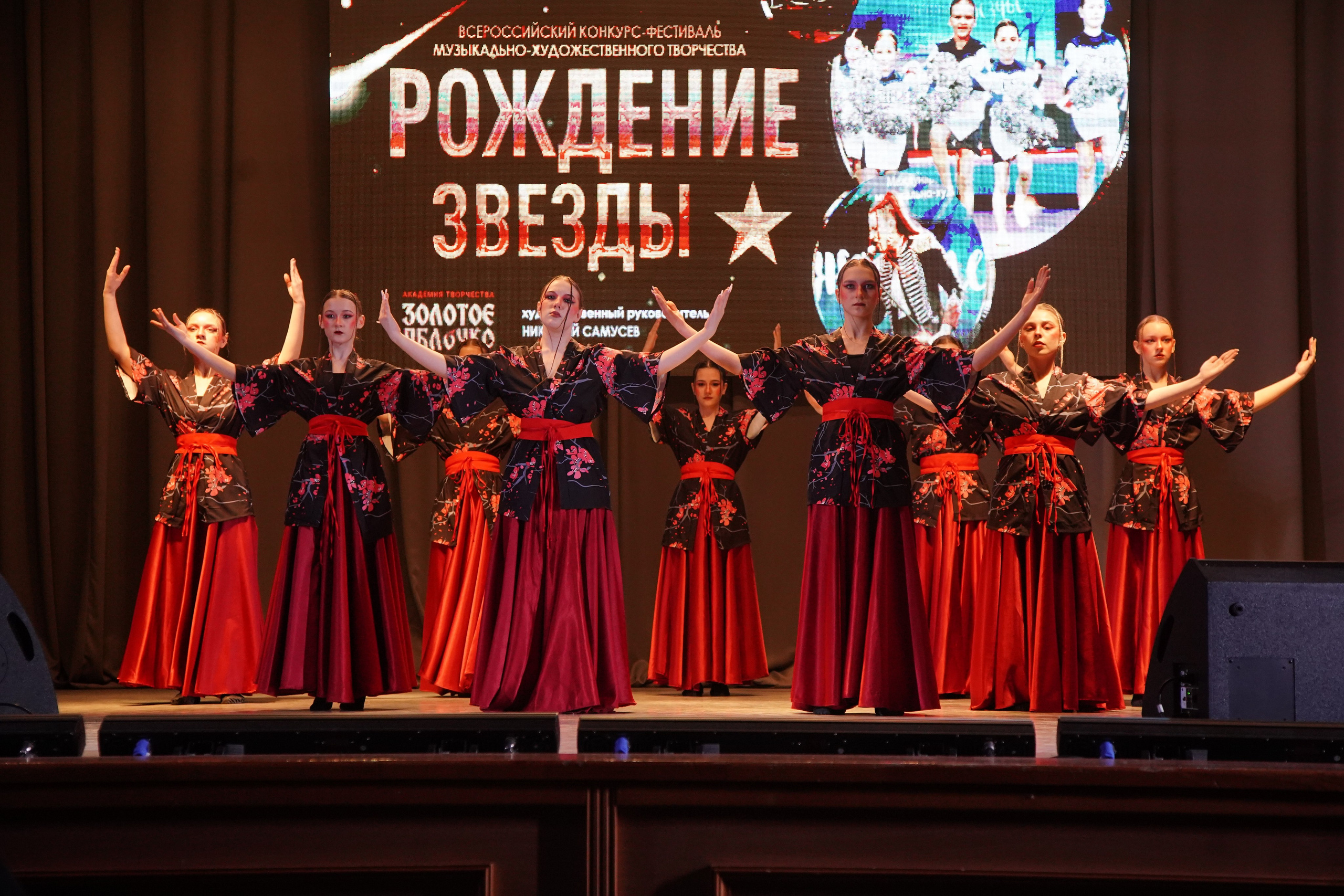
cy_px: 448
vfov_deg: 16.7
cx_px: 672
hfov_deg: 24.8
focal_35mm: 82
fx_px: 3061
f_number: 5
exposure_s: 1/400
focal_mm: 82
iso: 3200
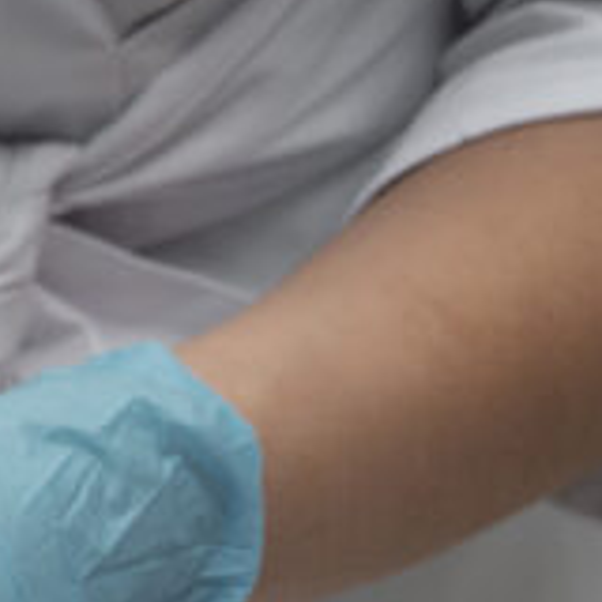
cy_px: 395
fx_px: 4407
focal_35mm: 224
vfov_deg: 7.8
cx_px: -771
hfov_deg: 7.4
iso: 500
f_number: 8
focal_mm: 55
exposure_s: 1/125
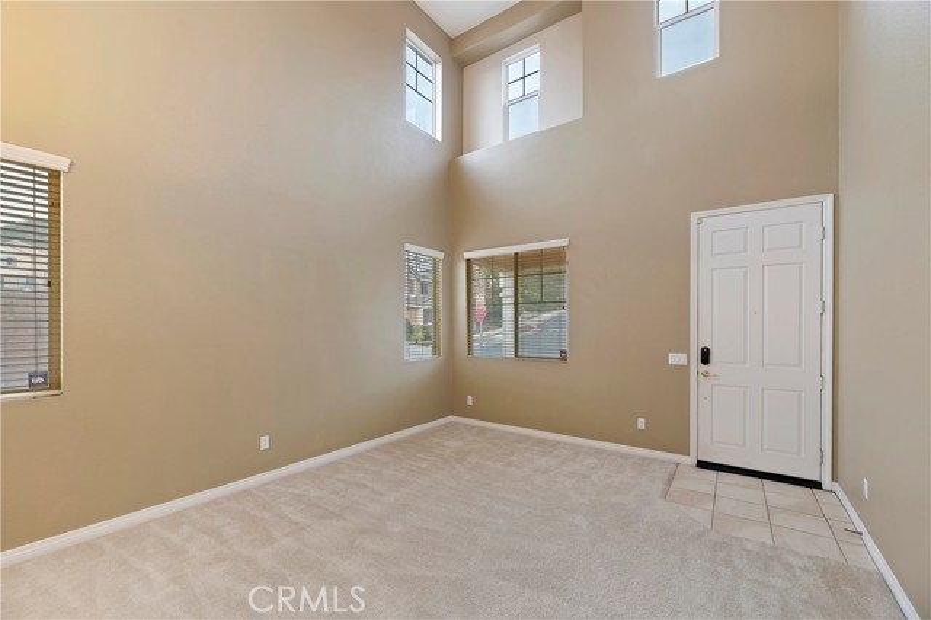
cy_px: 310
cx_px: 466
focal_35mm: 14
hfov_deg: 104.3
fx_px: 362
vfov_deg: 81.1
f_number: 10
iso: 500
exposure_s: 1/6
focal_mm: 14
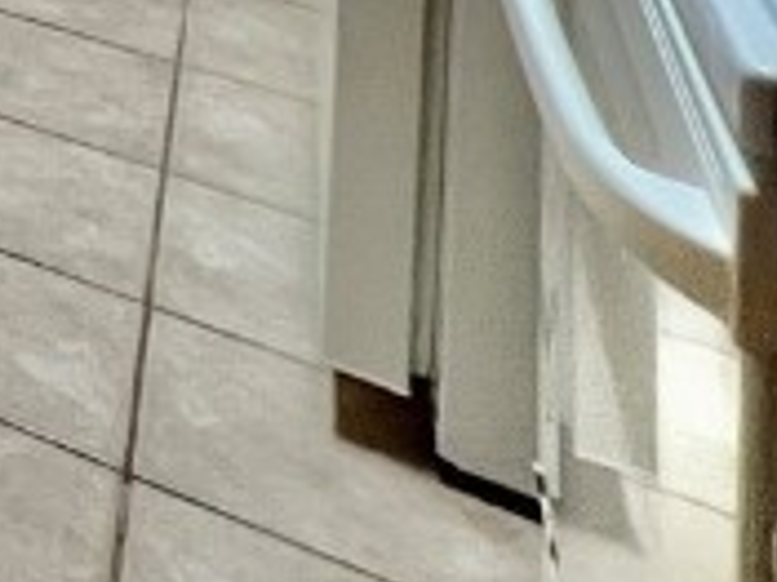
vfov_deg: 13.0
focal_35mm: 76
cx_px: -1279
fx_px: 1705
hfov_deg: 13.5
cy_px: -929
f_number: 1.8
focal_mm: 1.57
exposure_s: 1/60
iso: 125
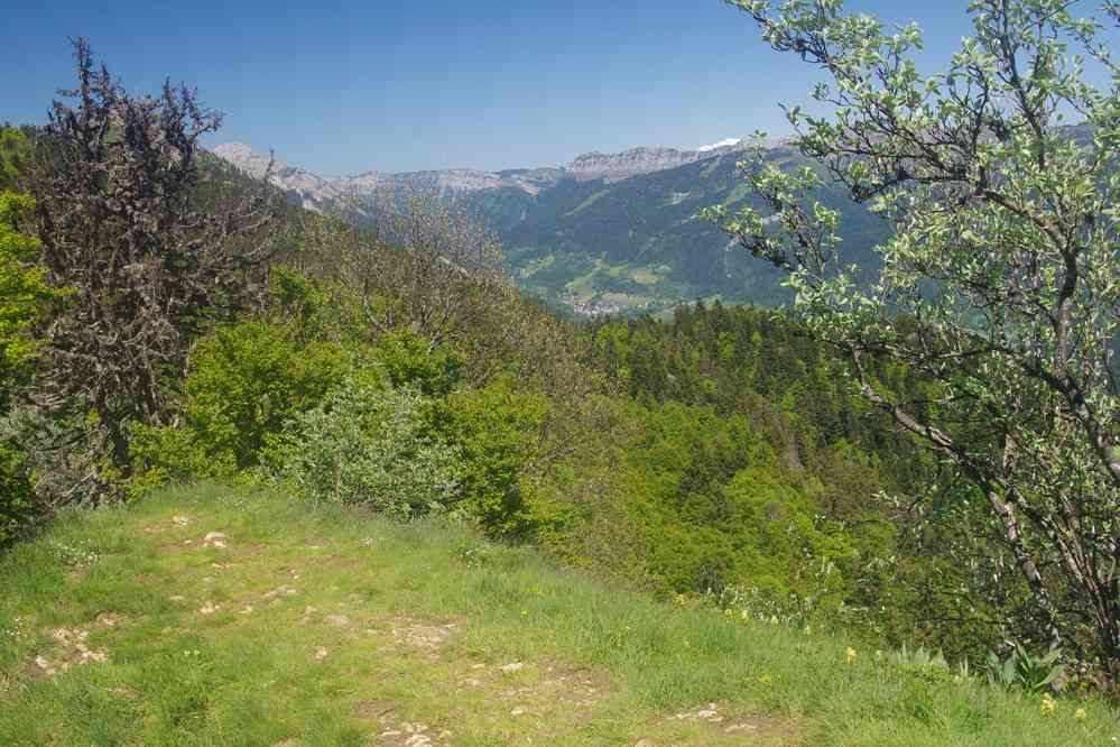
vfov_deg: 34.2
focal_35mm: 39
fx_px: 1213
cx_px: 560
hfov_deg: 49.6
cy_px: 374
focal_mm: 26
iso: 200
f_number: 11
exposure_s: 1/60
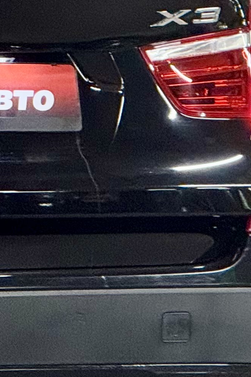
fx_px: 5342
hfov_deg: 2.7
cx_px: -344
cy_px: 156
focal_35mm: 511
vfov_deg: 4.0
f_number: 2.8
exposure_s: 1/50
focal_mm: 15.66
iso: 400
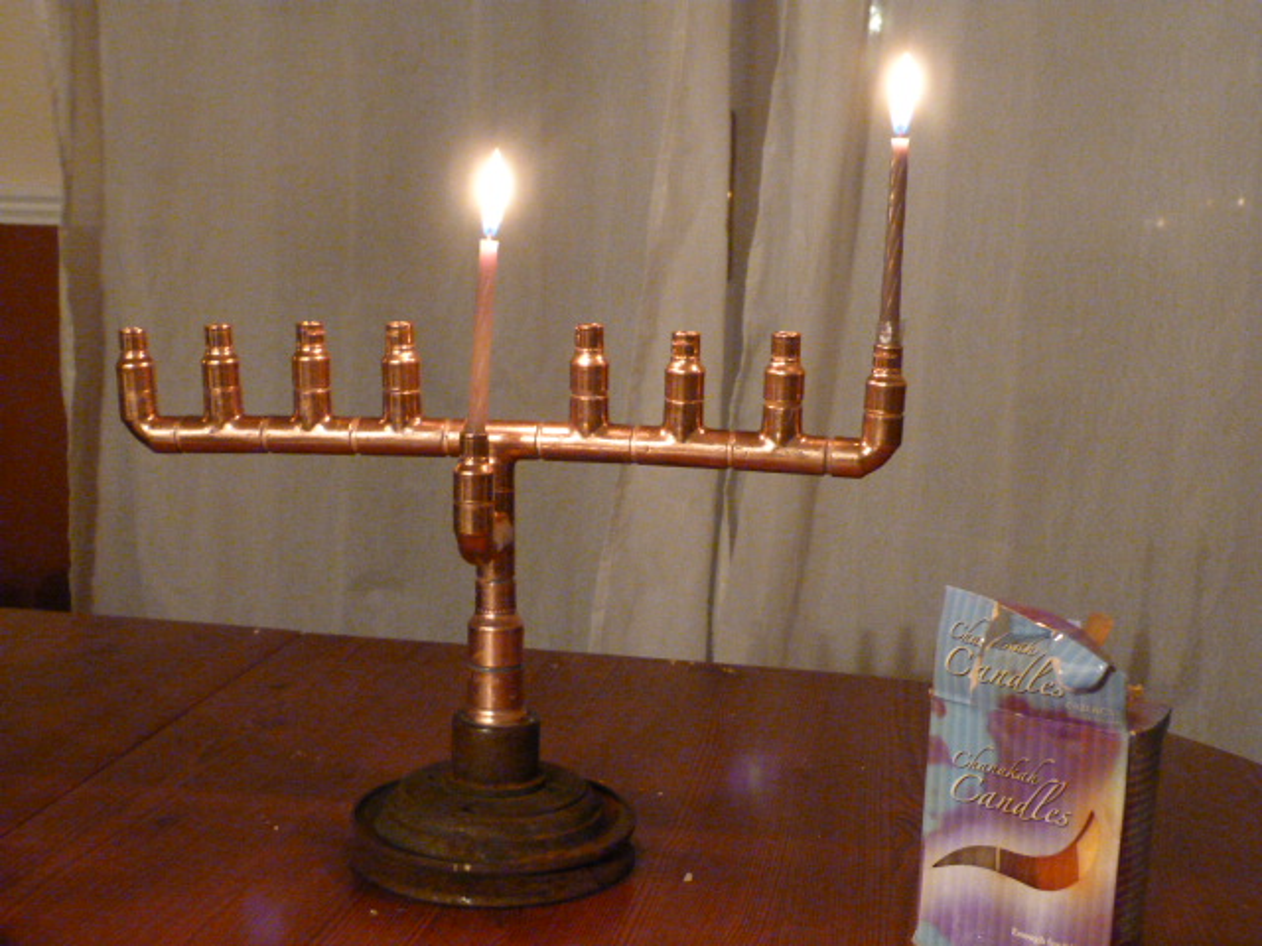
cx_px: 631
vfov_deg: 29.7
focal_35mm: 49
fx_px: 1786
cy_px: 473
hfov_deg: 38.9
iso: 800
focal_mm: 8.7
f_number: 3.2
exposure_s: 1/8
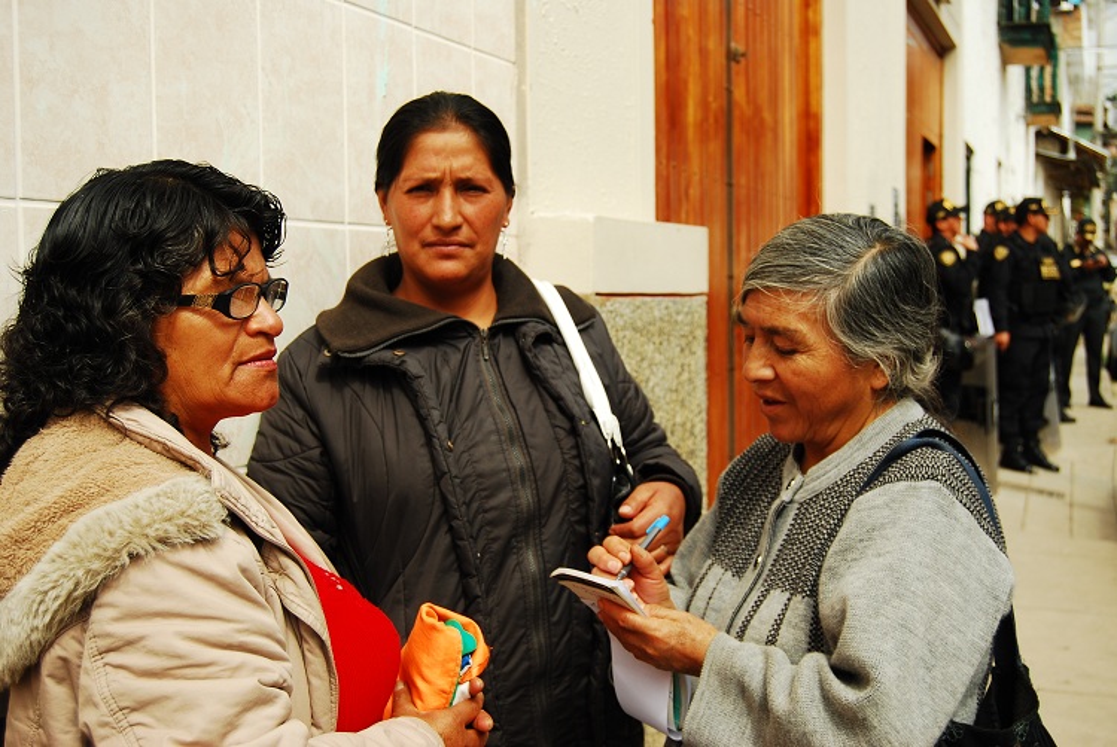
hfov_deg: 43.6
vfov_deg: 29.9
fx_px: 1398
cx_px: 558
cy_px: 374
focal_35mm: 45
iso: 200
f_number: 5
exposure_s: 1/800
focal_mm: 30
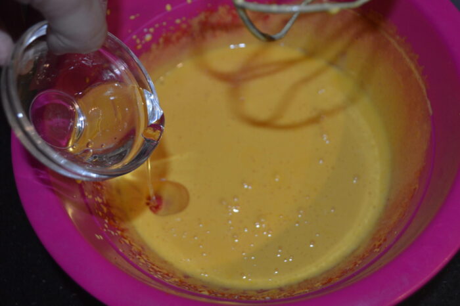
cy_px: 153
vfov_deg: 36.8
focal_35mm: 36
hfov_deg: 53.2
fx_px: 460
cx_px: 230
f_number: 4
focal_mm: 24
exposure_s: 1/60
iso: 400
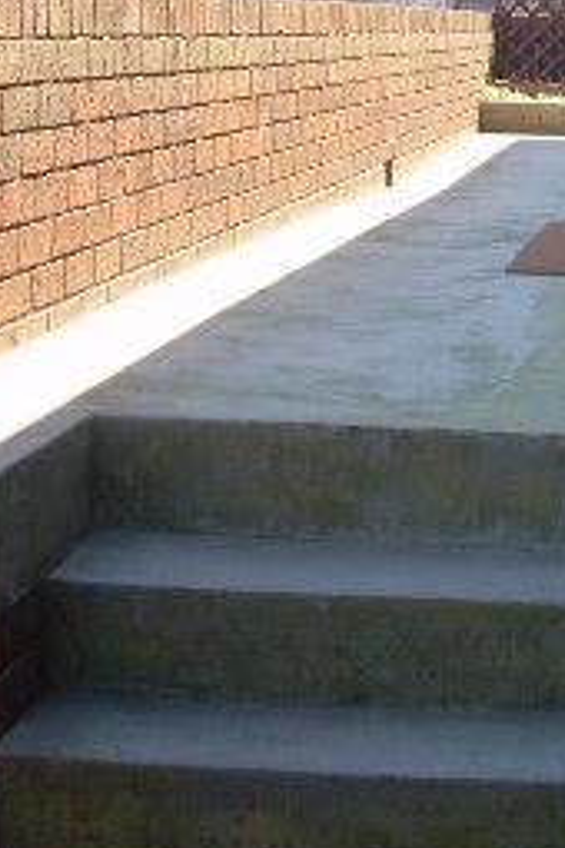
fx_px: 2330
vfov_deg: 20.4
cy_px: 153
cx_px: 758
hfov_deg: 13.3
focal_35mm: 99
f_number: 2.8
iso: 50
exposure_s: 1/193
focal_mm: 6.3
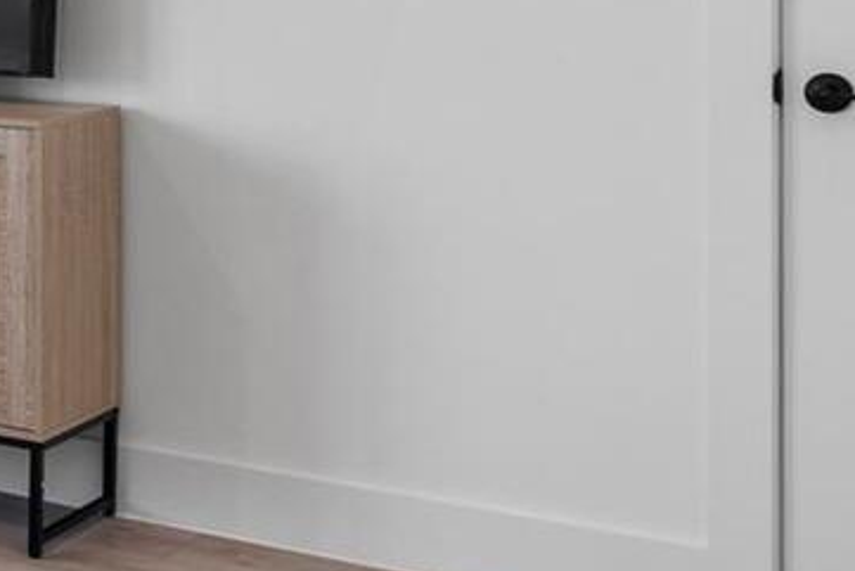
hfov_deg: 18.5
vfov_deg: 15.6
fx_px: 2019
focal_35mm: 85
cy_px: -88
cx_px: -694
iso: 200
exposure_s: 1/1.67
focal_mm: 16
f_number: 9
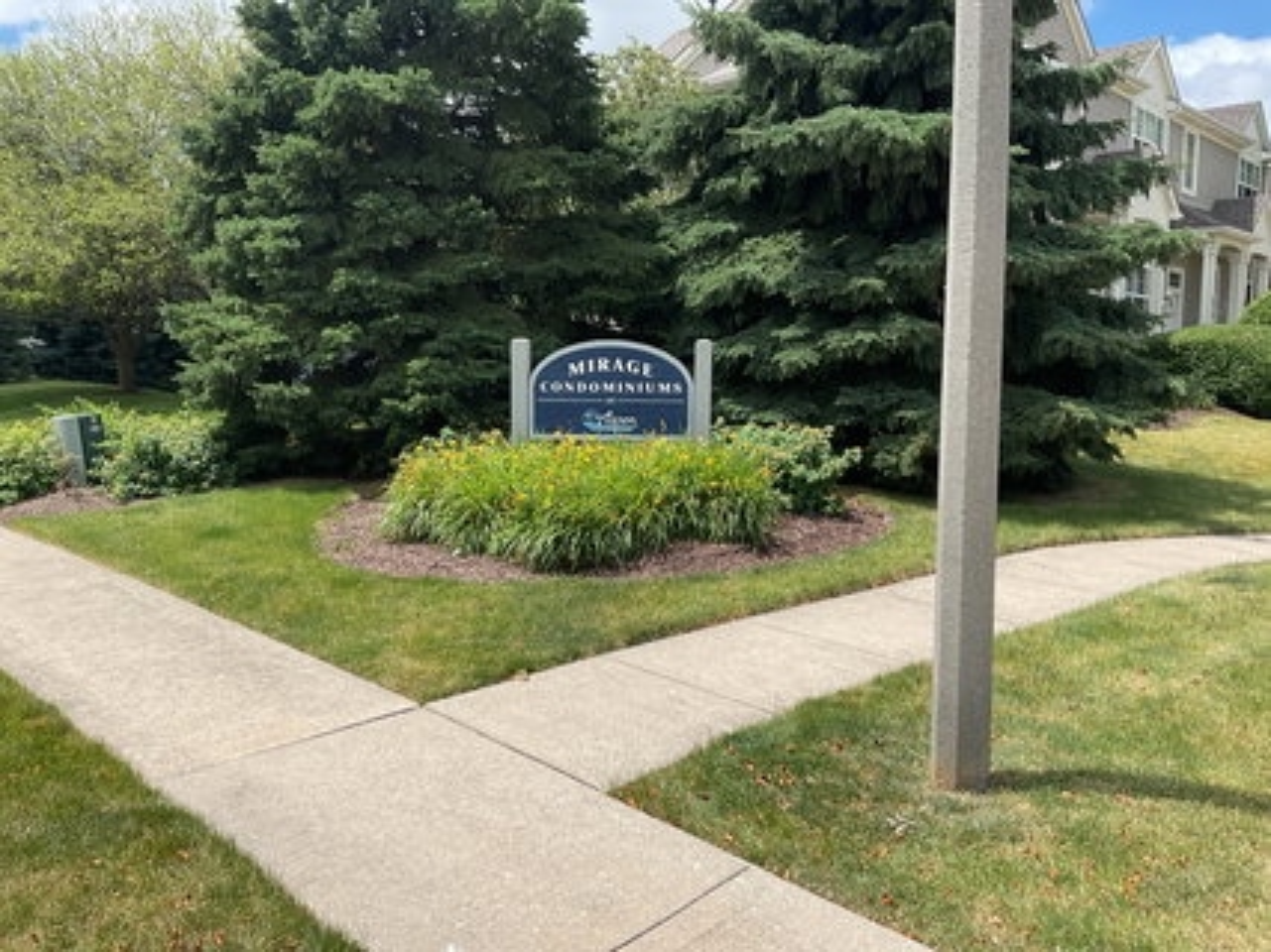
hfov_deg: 61.7
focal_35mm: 29
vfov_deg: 48.2
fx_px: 1064
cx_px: 636
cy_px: 476
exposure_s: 1/1912
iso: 16
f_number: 1.8
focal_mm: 3
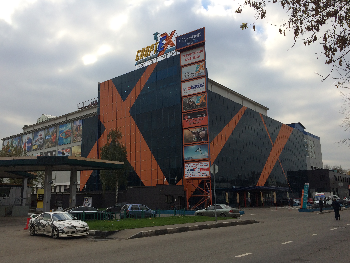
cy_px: 138
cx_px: 165
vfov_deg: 45.4
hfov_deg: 58.3
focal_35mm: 31
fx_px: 313
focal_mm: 4.15
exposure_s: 1/1414
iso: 32
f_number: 2.2
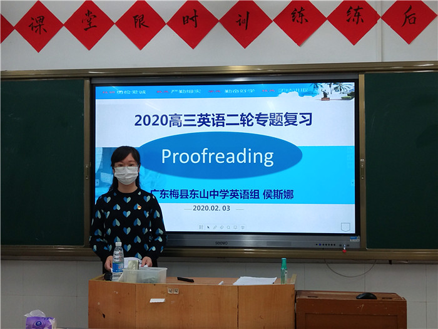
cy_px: 164
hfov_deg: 30.3
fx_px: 810
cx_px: 219
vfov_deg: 22.9
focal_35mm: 64
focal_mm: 3.95
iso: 120
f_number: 1.8
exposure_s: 1/100
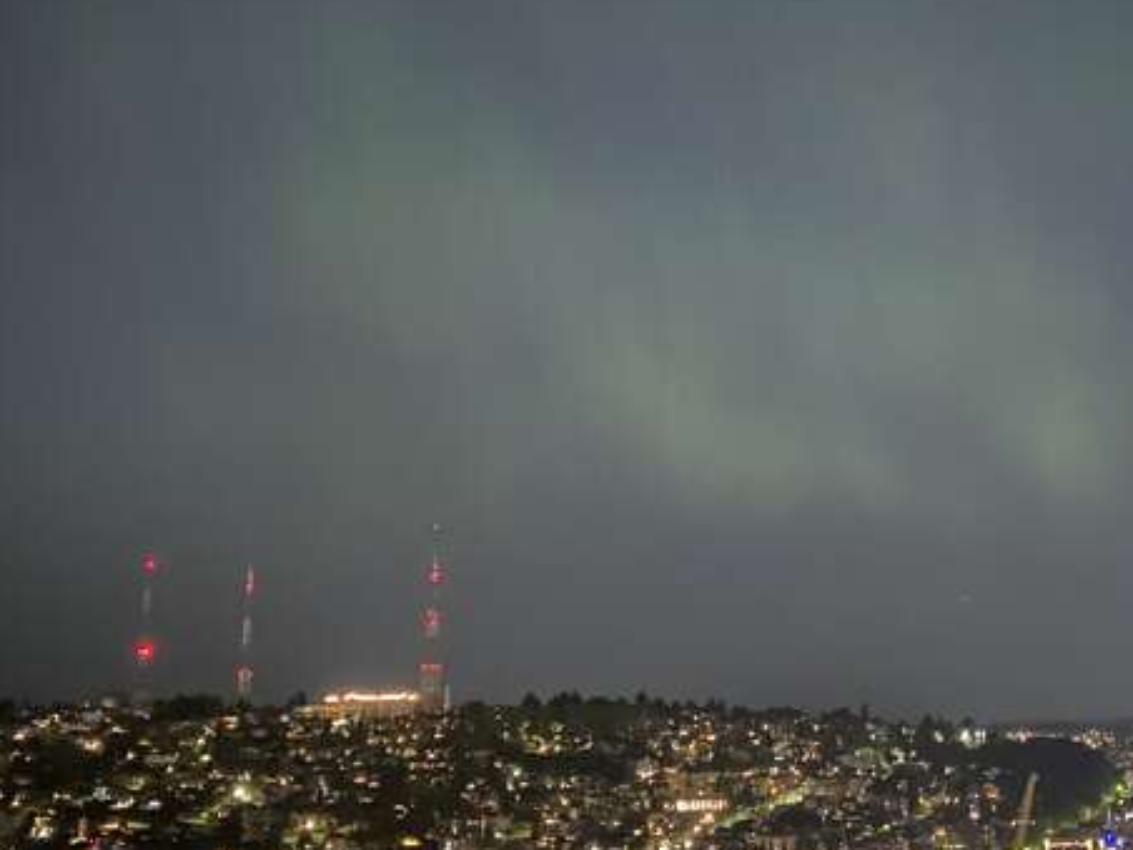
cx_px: 714
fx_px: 1506
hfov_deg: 40.9
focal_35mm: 46
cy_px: 333
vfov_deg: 31.4
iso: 2500
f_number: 1.8
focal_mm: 4.25
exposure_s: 1/4
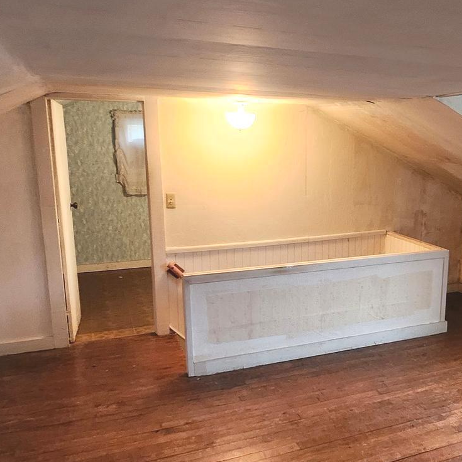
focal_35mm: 32
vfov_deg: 51.0
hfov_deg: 49.9
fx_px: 483
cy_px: 255
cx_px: 318
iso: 400
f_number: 2.2
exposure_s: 1/30
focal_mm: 1.74
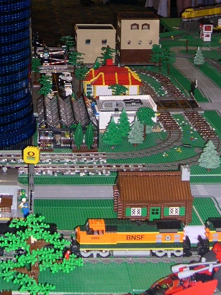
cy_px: -21
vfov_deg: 22.4
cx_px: 53
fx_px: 706
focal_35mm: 83
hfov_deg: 17.7
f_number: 2.8
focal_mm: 8
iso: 236
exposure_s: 1/60
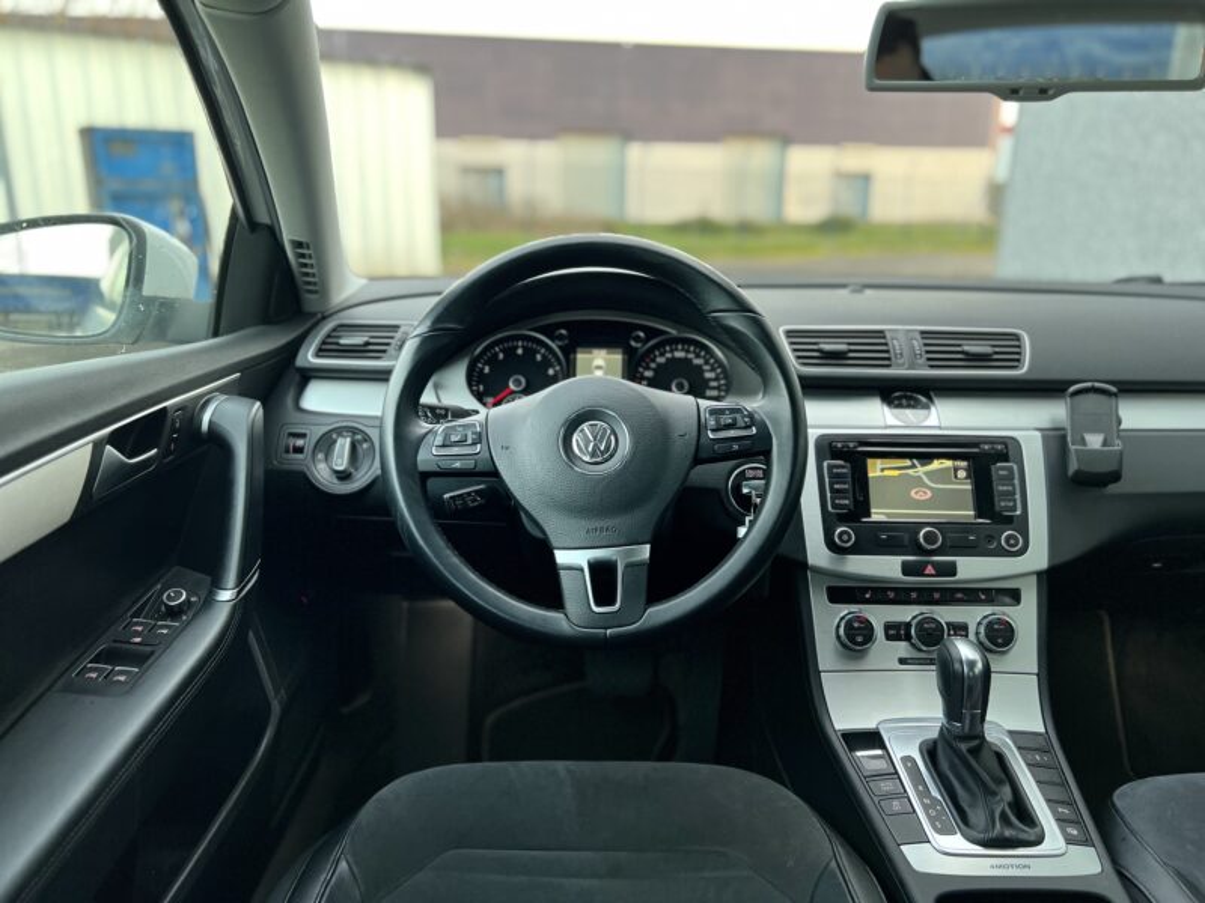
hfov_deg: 67.3
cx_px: 602
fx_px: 905
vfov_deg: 53.1
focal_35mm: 26
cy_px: 452
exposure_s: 1/60
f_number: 1.5
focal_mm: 5.7
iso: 200
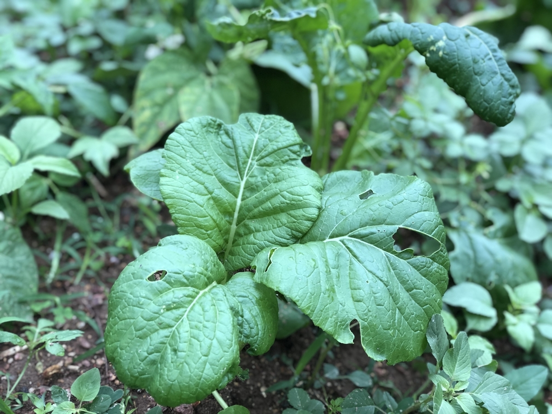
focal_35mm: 57
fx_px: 909
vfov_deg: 25.7
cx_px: 276
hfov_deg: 33.8
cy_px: 207
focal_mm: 6.6
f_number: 2.8
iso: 32
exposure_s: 1/30
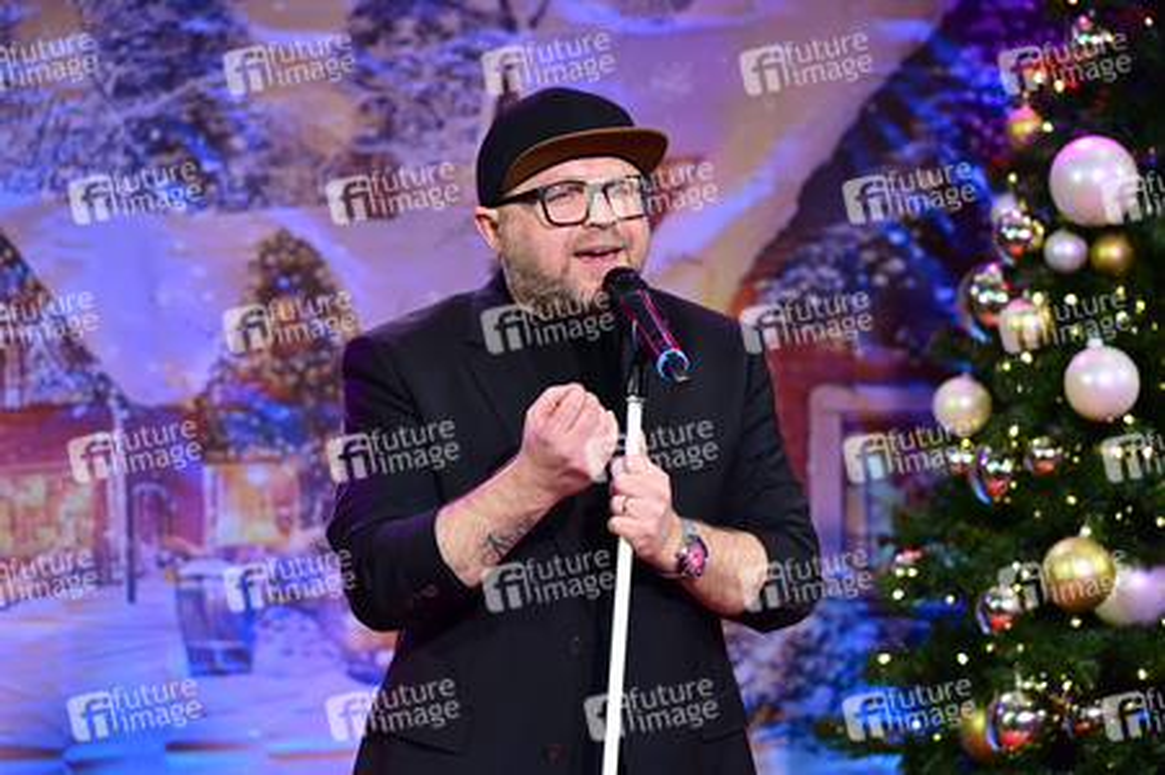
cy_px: 388
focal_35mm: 200
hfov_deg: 10.3
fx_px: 6467
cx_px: 582
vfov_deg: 6.9
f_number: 4
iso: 2000
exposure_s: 1/320
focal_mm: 200
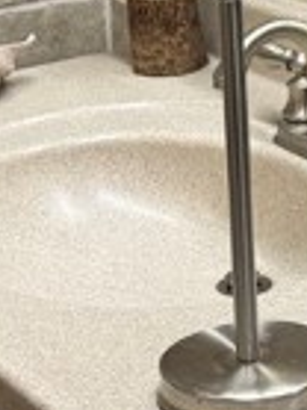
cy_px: -65
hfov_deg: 11.0
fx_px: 1575
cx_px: 351
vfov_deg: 14.4
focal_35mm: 133
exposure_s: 1/60
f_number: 1.78
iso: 200
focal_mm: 6.86
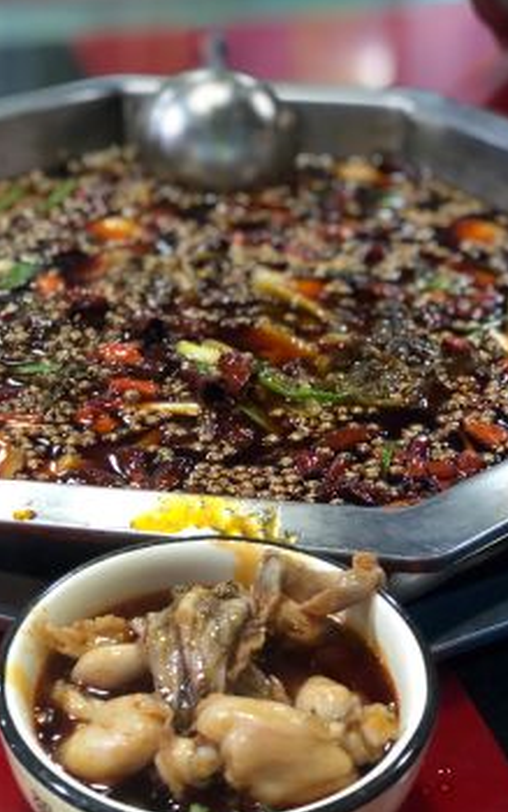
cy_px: 413
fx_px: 1527
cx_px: 211
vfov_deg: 29.8
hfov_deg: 18.9
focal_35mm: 69
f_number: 2.8
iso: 1000
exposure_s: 1/33
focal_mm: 6.6
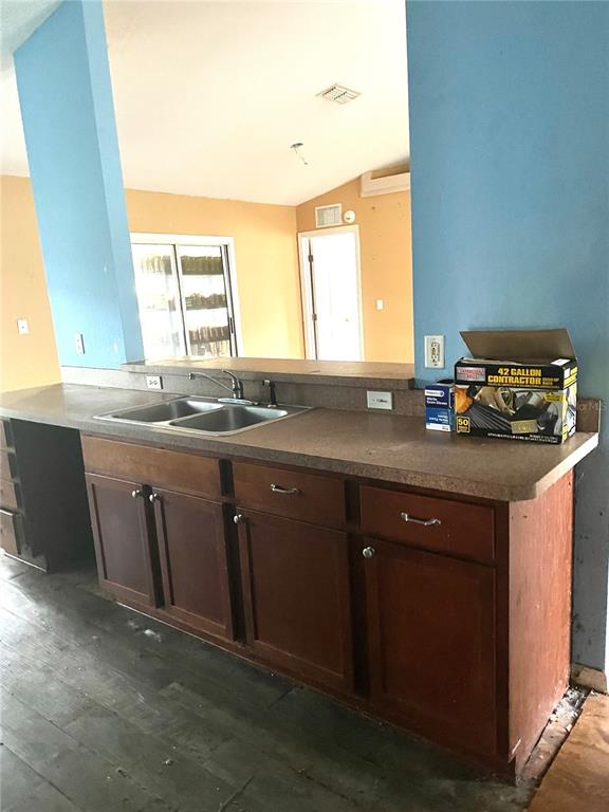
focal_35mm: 26
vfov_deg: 67.3
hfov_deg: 53.1
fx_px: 610
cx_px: 304
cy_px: 406
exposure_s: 1/30
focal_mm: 4.2
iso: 1000
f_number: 1.6
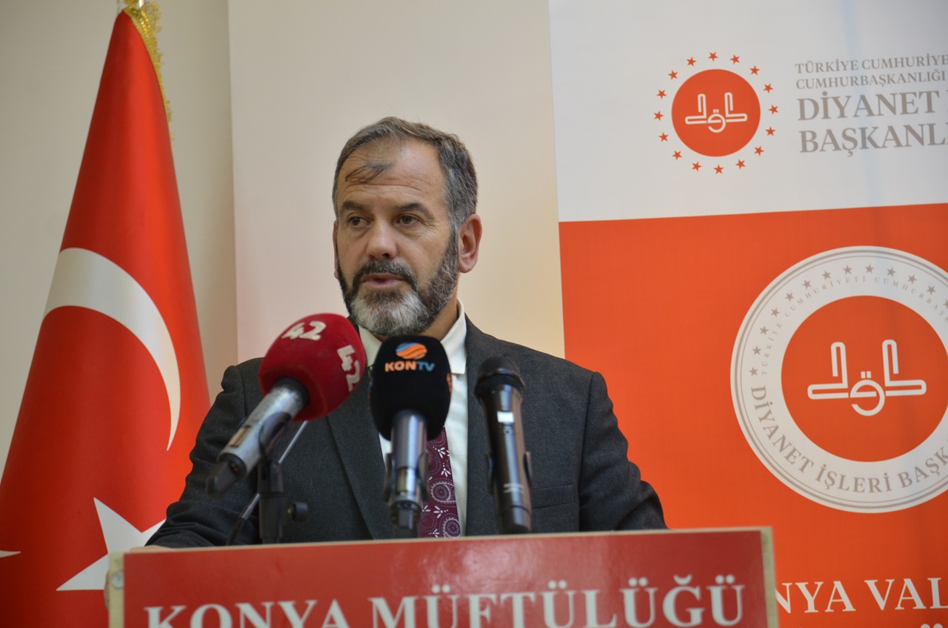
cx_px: 474
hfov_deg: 19.5
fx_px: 2758
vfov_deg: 13.0
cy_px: 314
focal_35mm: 105
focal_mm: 70
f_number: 4
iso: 640
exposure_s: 1/40
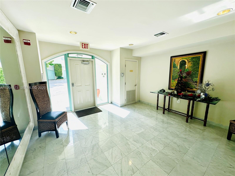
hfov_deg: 102.1
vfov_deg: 85.7
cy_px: 88
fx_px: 95
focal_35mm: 14
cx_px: 118
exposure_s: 1/506
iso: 40
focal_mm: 2.22
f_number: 2.2
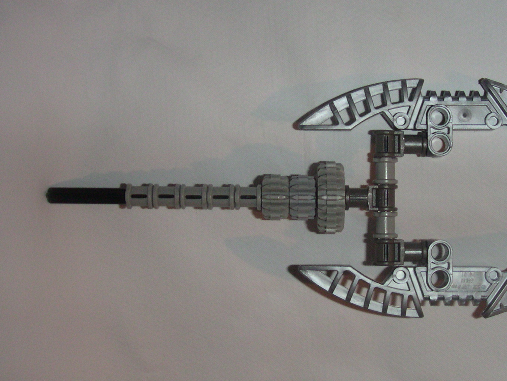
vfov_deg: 26.1
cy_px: 175
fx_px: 820
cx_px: 347
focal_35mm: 56
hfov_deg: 34.0
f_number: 6.6
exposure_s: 1/50
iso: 160
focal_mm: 5.7
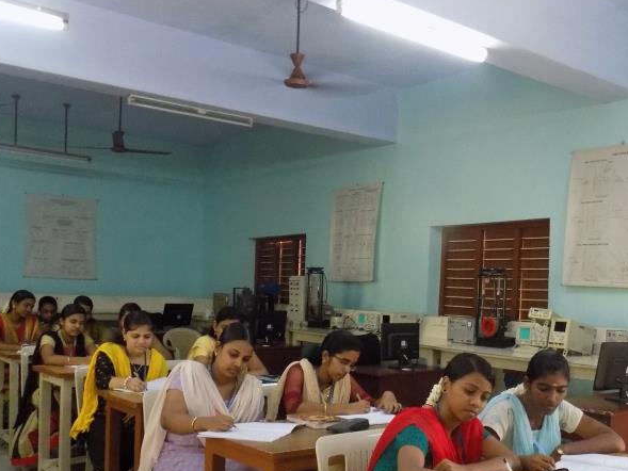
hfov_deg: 46.4
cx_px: 393
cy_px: 313
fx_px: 726
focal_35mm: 40
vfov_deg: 35.6
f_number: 3.1
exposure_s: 1/25
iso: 400
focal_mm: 4
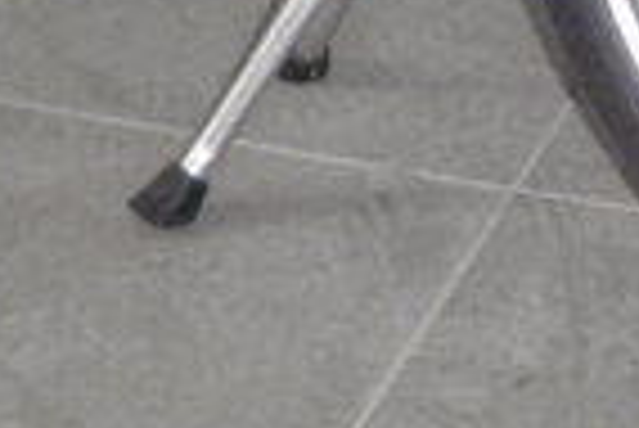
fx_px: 3003
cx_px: 950
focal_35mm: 169
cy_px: -644
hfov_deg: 11.6
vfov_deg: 7.5
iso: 800
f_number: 4.1
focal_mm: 6.53
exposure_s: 1/160
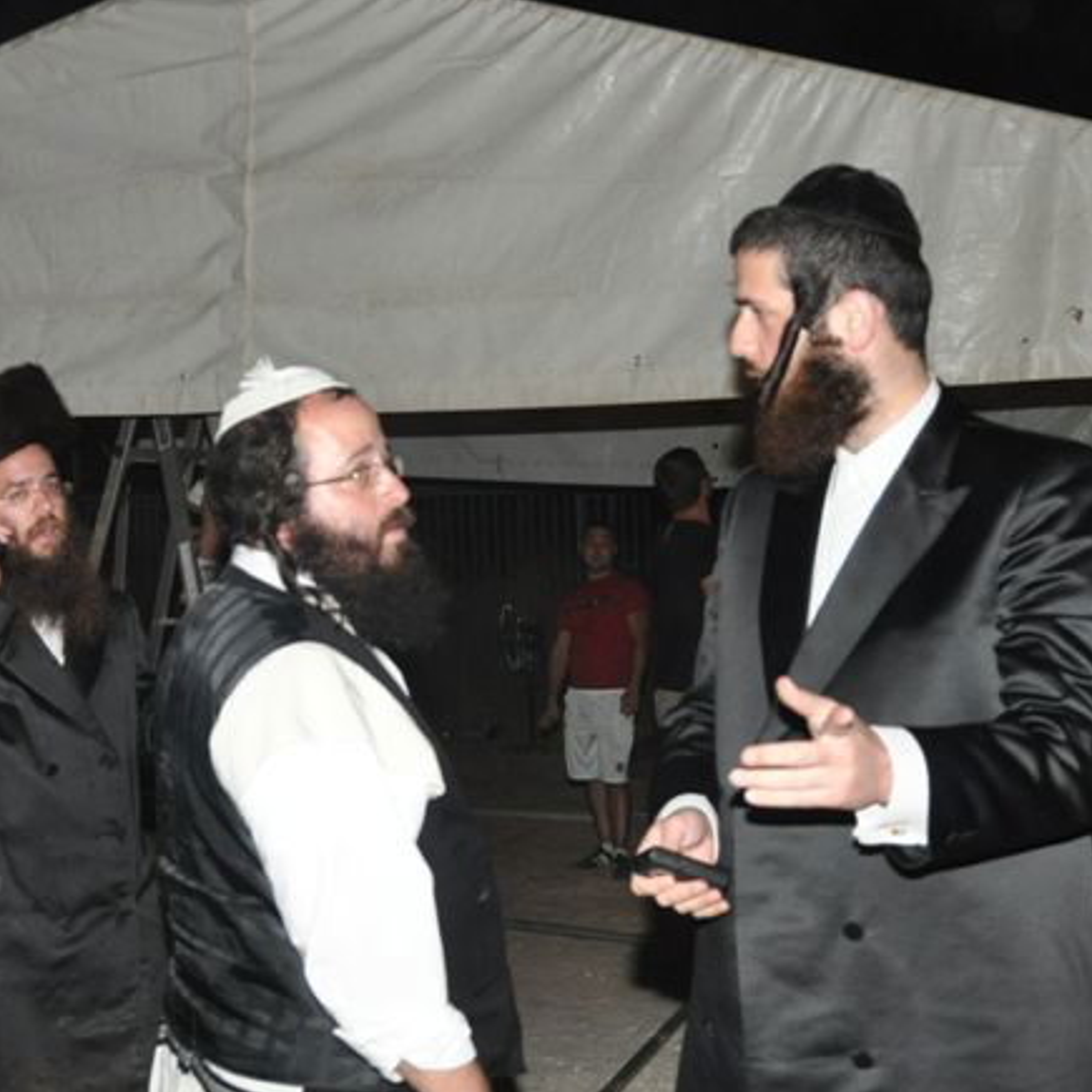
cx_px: 577
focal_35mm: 60
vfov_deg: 28.6
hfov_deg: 28.6
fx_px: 2141
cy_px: 525
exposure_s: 1/60
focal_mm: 20
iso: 800
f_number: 4
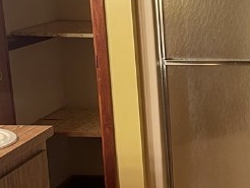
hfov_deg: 17.3
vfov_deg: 14.2
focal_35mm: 104
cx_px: 360
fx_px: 752
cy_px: 132
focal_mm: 5.1
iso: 250
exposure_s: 1/60
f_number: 1.6
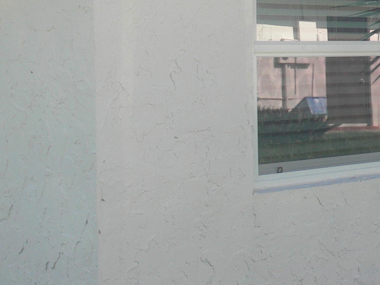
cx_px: 469
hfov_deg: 19.0
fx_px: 1065
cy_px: 43
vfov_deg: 15.1
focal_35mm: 97
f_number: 4
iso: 80
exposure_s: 1/100
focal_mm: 7.4
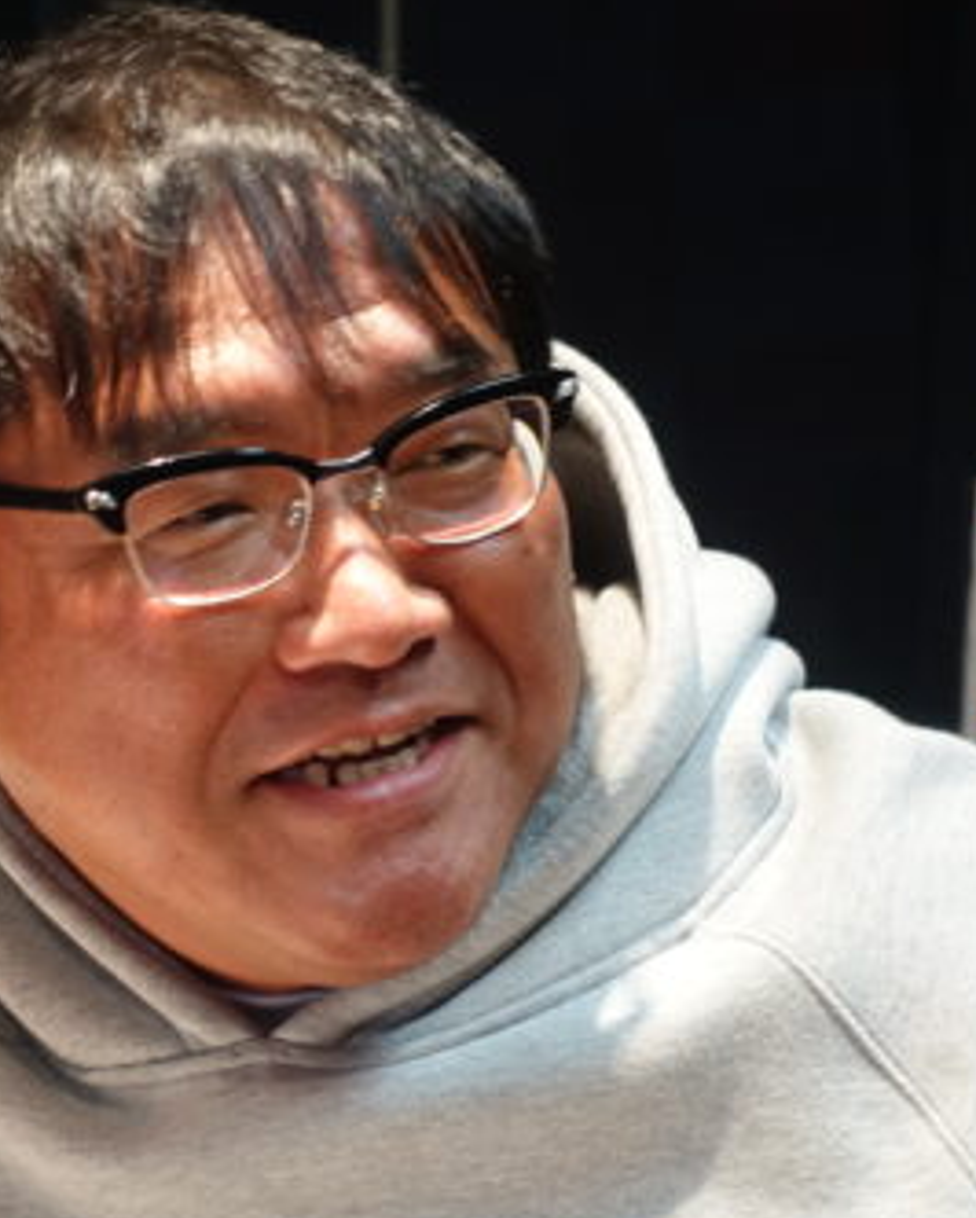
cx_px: 308
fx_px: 4221
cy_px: 657
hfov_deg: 13.2
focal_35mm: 117
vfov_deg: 16.4
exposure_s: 1/80
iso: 1000
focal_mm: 25.46
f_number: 2.8
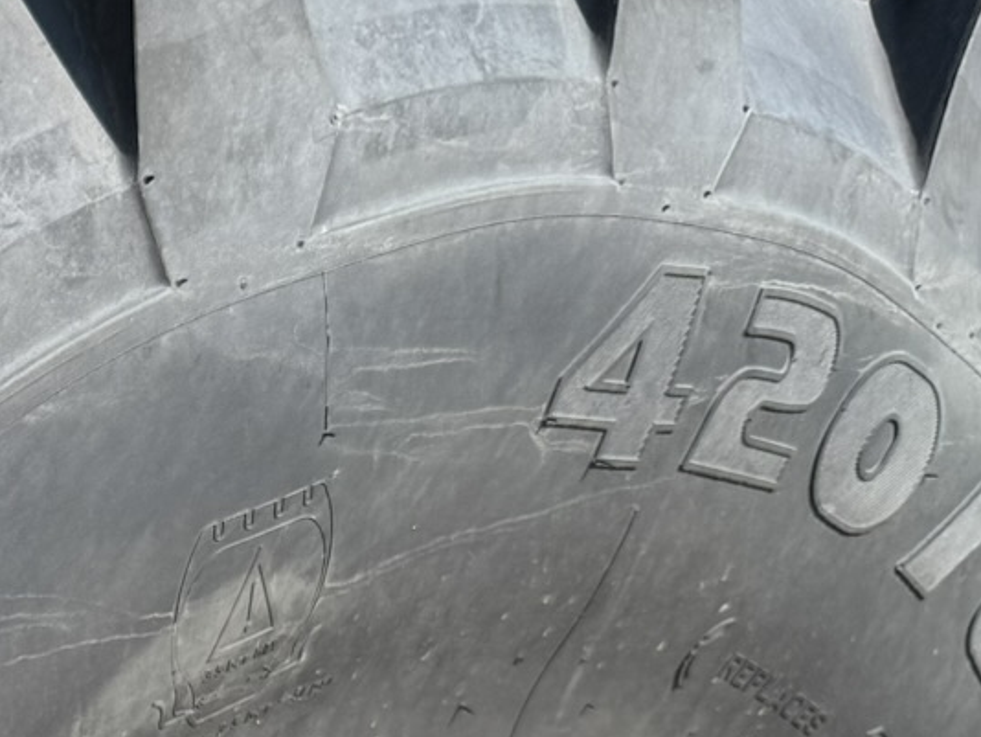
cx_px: -648
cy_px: 1068
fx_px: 2608
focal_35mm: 92
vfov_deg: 15.0
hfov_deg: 18.0
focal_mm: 6.76
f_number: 1.78
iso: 80
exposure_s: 1/2174
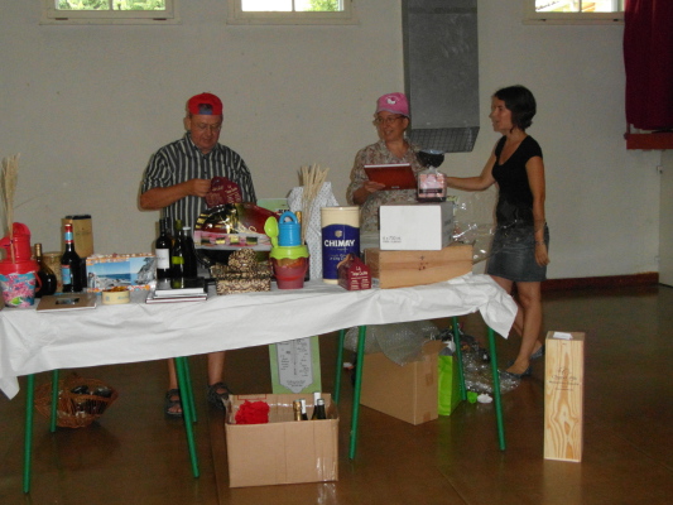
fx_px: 797
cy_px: 252
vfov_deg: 35.1
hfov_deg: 45.8
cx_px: 336
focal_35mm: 41
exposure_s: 1/45
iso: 480
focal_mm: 6.8
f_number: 3.6
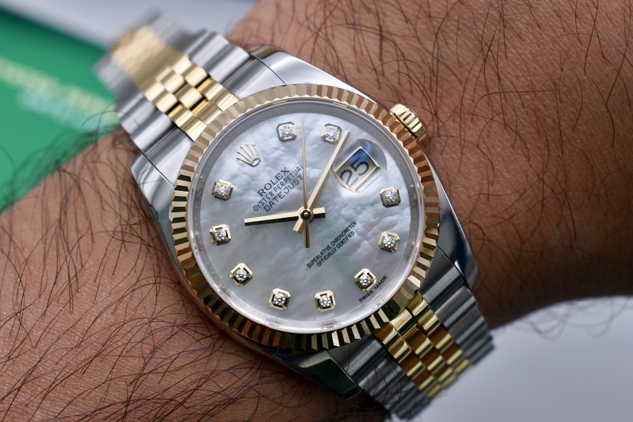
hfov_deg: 28.1
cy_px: 211
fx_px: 1266
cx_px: 316
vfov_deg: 18.9
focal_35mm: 72
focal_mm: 48
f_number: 7.1
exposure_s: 1/125
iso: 400
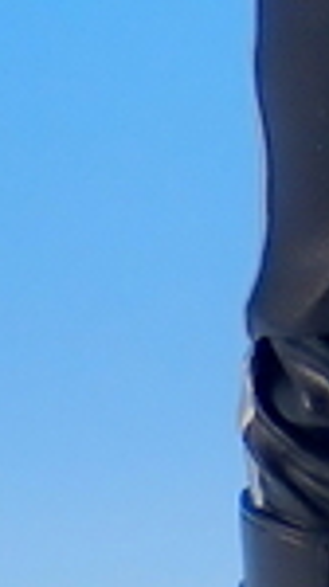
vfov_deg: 4.3
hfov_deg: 2.4
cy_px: -556
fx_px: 7765
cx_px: 623
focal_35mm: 499
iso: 100
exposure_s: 1/13
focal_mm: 11.88
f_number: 3.8
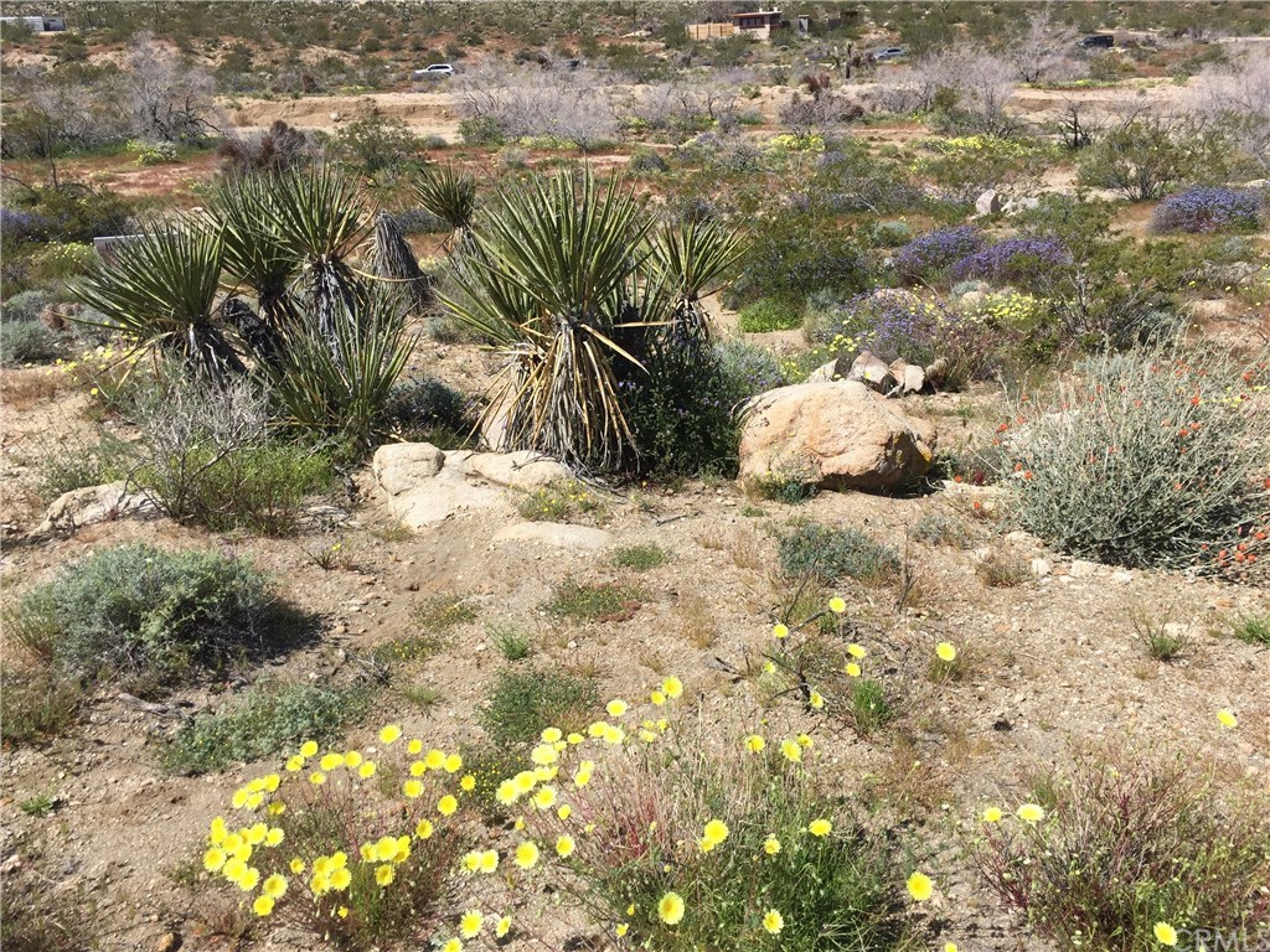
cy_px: 476
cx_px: 635
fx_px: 1064
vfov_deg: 48.2
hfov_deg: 61.7
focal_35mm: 29
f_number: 2.2
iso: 32
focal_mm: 4.15
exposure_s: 1/2475
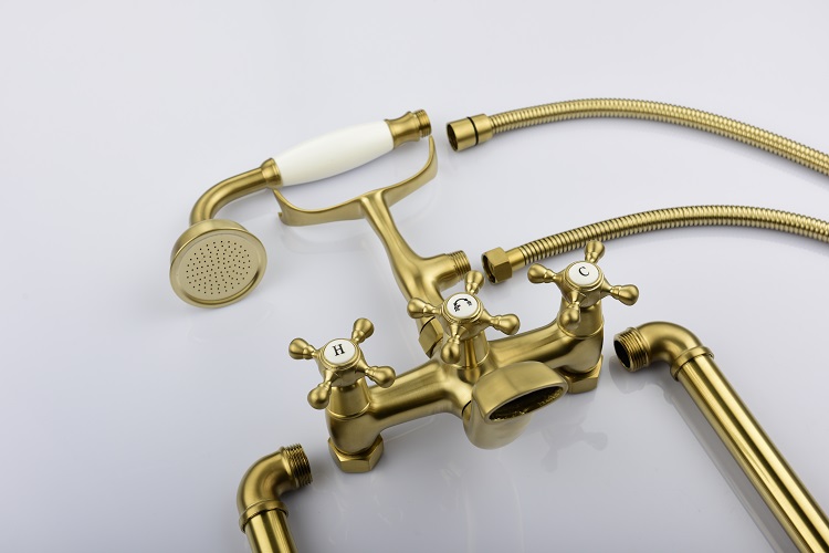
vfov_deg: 24.2
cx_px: 414
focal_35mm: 56
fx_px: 1289
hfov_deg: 35.6
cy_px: 276
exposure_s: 1/200
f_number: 10
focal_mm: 56
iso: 64
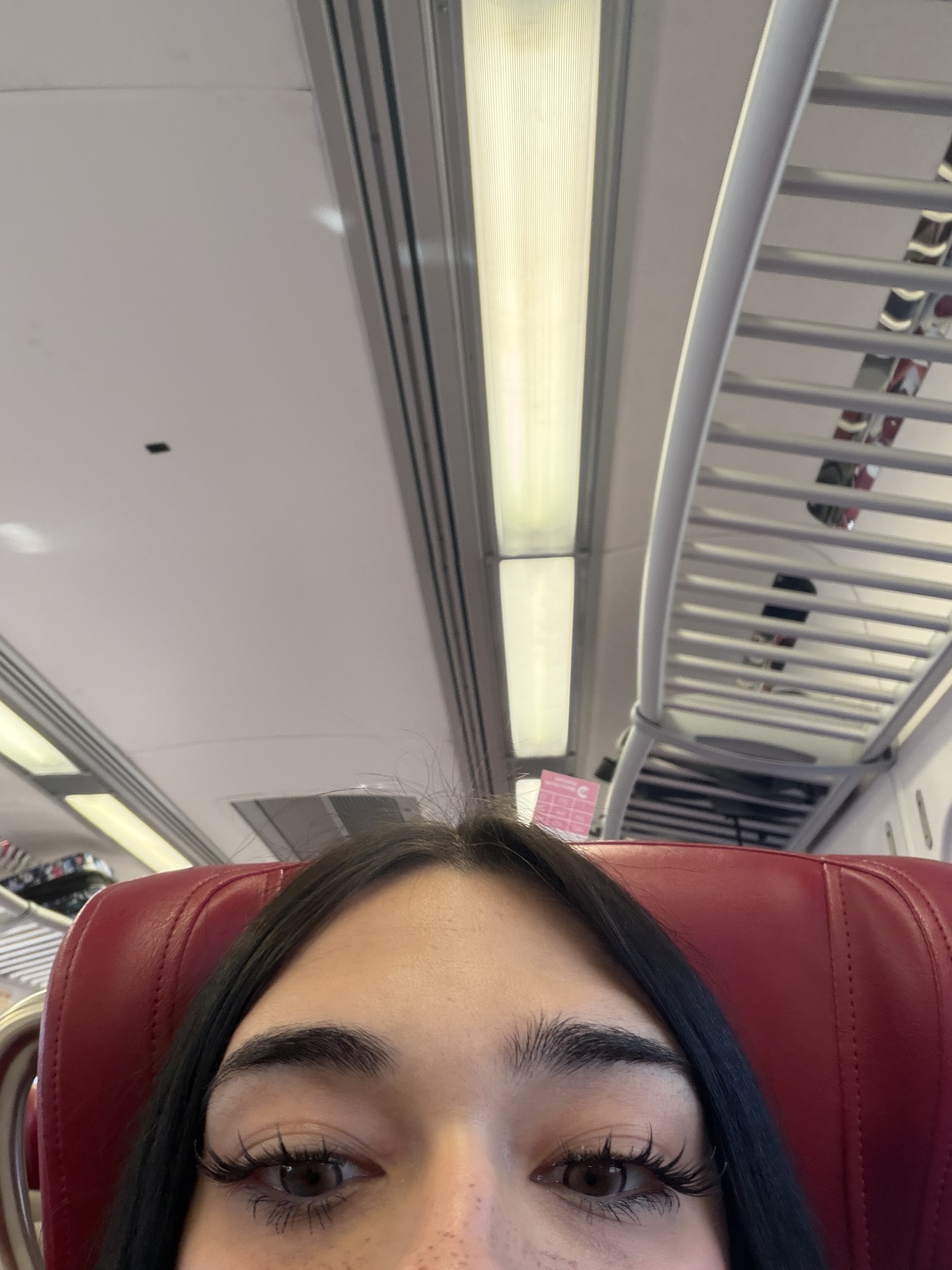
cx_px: 476
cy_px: 635
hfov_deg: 46.8
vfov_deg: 60.0
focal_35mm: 30
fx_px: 1100
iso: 160
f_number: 1.9
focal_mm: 2.71
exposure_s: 1/60
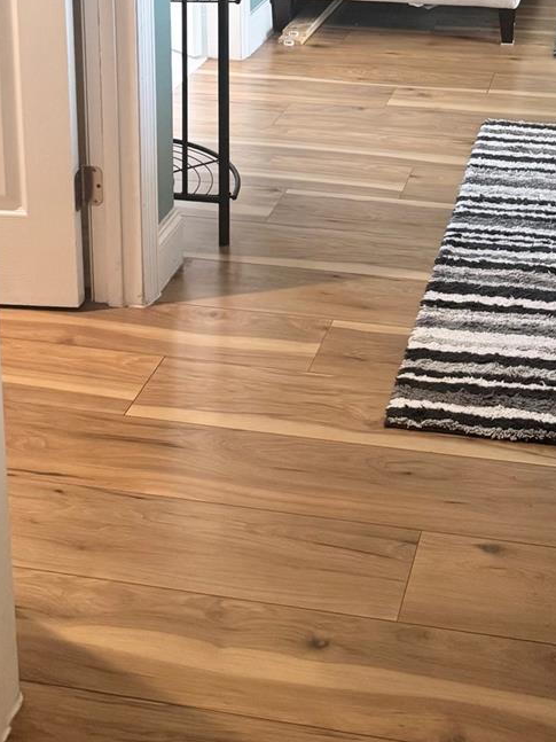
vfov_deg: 29.6
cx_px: 434
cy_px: -120
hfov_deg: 25.3
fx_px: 1221
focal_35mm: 57
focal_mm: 6.76
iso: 320
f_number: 1.78
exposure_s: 1/60
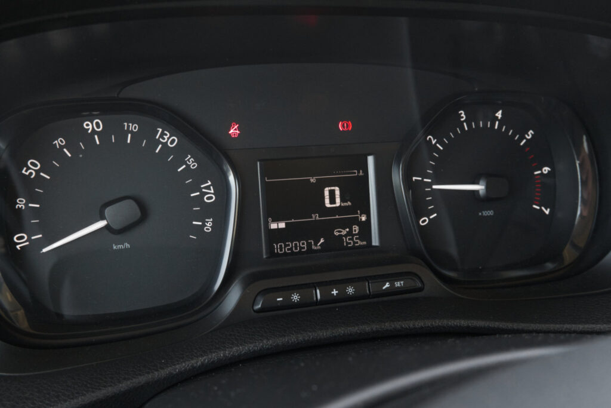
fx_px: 543
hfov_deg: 58.7
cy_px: 204
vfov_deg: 41.1
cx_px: 306
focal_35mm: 32
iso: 1600
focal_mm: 21.5
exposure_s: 1/60
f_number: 7.1
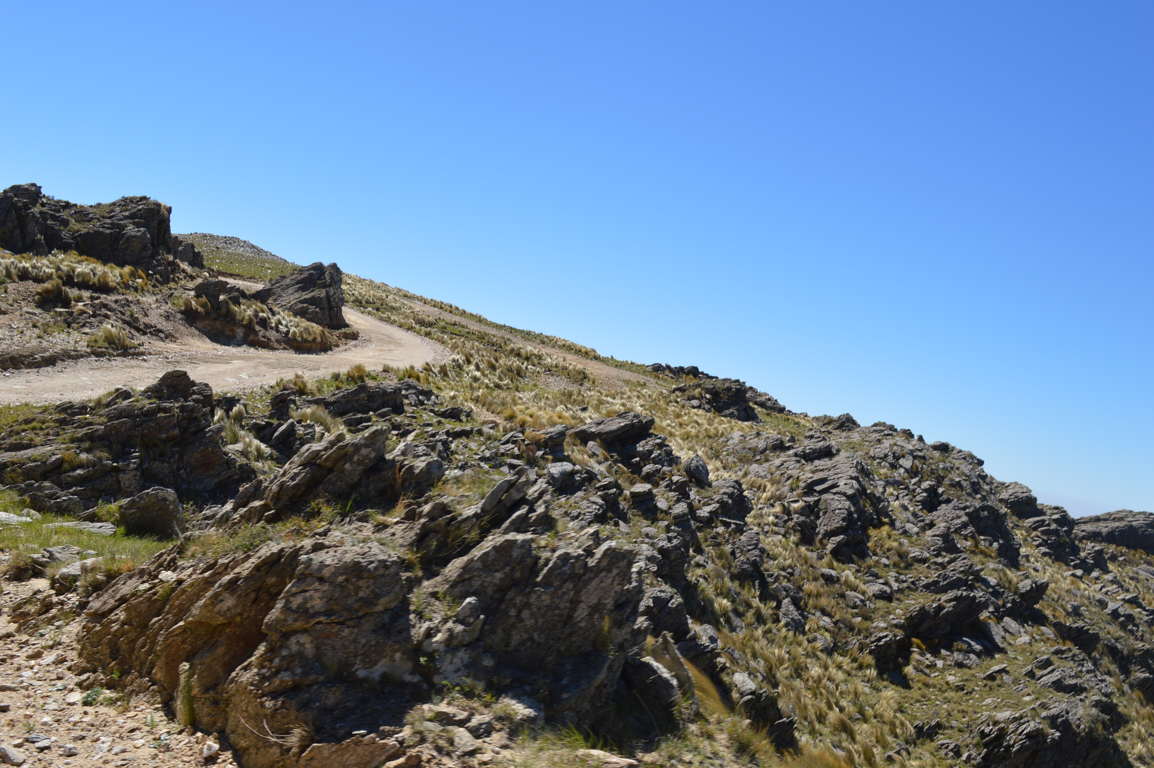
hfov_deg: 53.2
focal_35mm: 36
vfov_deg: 36.8
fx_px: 1153
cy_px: 384
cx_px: 577
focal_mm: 24
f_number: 8
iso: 100
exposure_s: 1/250
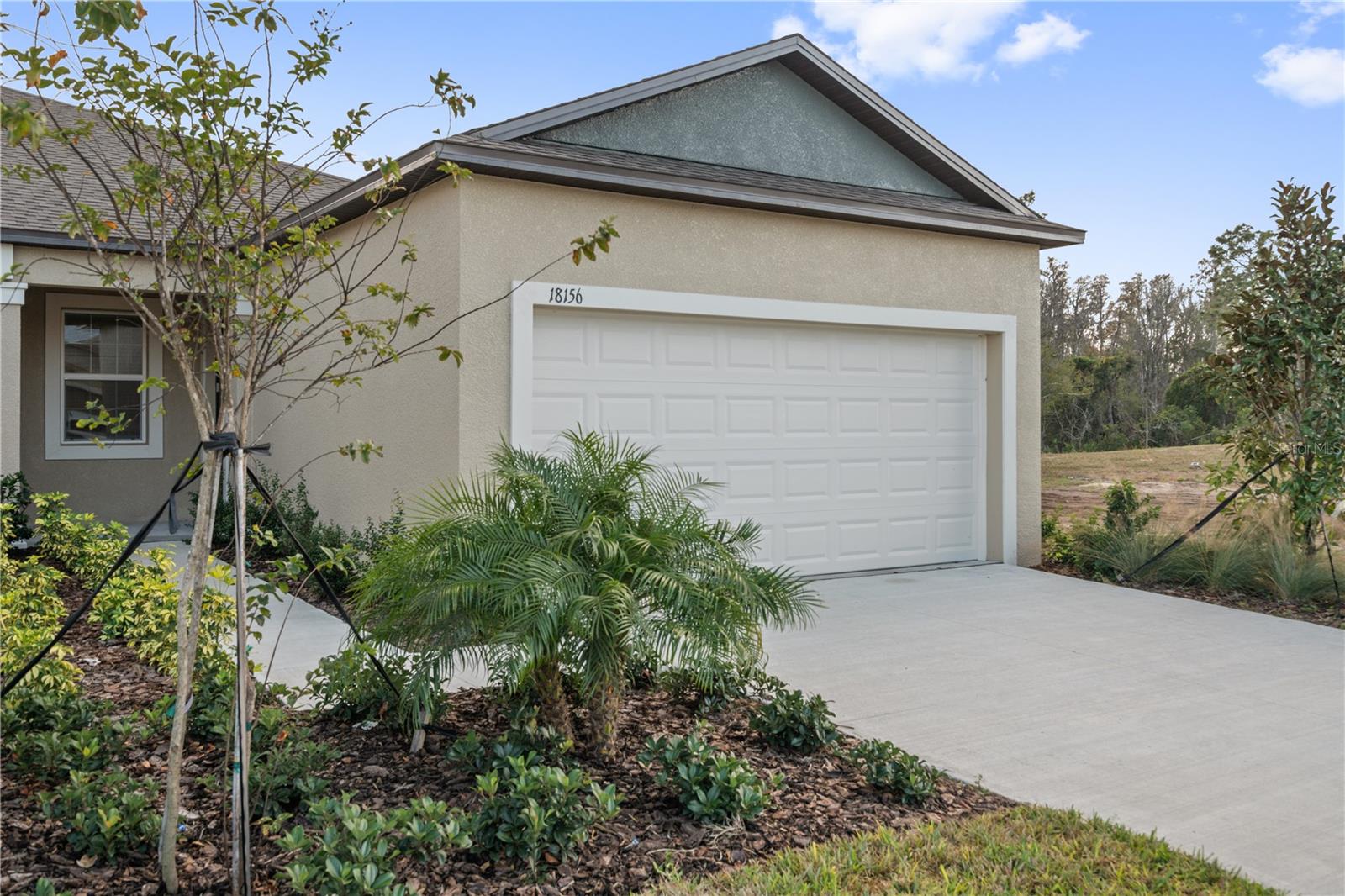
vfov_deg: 42.3
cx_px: 672
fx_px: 1158
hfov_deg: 60.3
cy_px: 448
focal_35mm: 31
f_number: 9
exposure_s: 1/80
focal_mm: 31
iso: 320
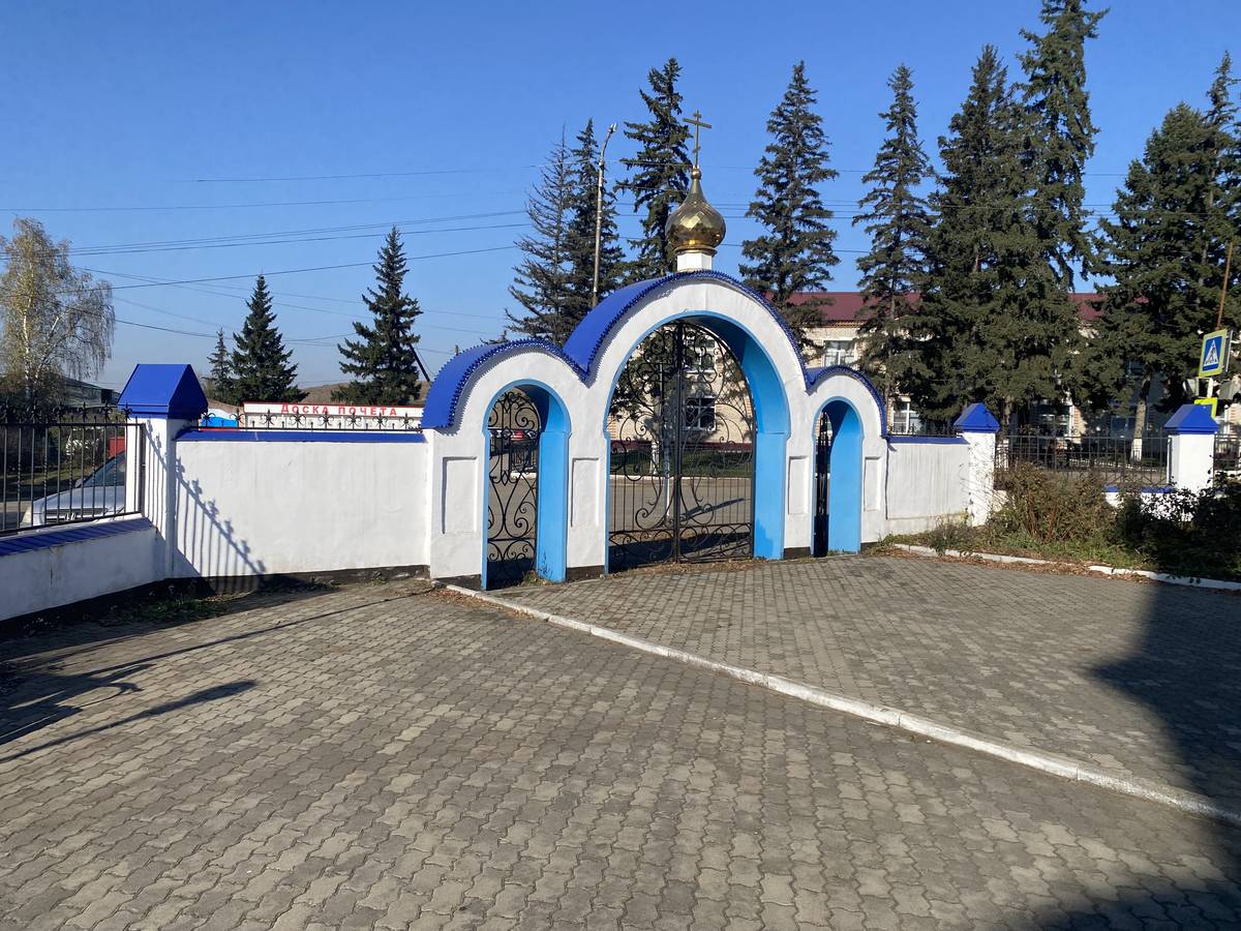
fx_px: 932
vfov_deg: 53.1
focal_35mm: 26
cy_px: 466
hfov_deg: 67.3
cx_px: 620
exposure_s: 1/3731
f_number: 1.8
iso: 32
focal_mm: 4.25
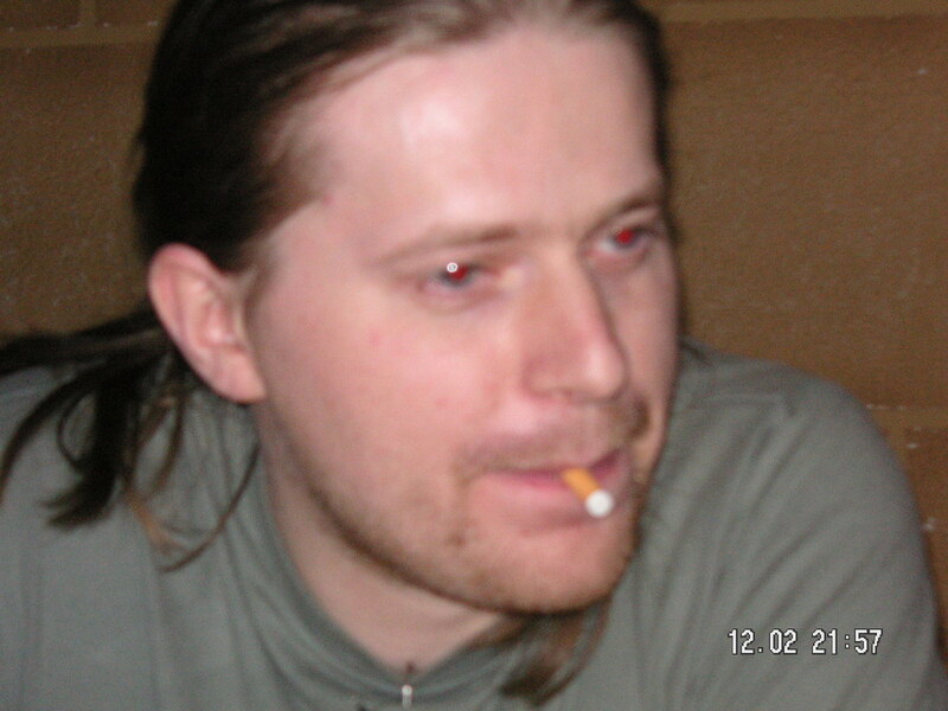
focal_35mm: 105
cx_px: 474
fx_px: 2876
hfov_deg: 18.7
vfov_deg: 14.1
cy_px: 356
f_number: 5
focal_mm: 17.1
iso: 160
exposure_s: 1/105
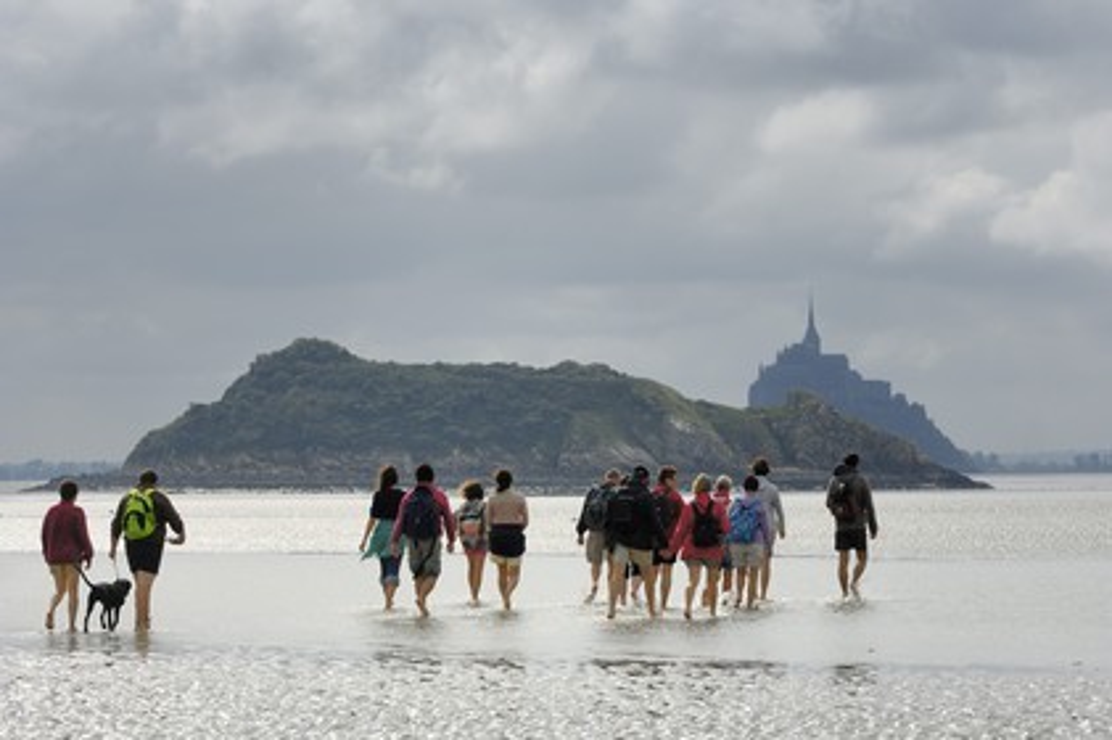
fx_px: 4861
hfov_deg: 13.1
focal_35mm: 158
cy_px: 370
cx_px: 556
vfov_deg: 8.7
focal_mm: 105
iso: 100
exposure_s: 1/320
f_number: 8
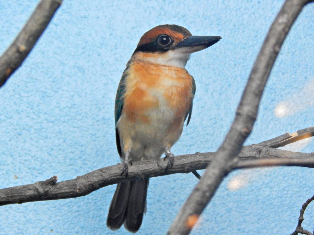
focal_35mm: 318
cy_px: 118
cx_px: 157
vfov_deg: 4.7
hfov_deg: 6.2
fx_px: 2885
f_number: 5.7
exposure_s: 1/30
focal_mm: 56.5
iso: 800
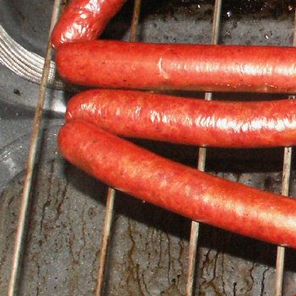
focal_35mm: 141
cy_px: 99
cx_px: 493
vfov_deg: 12.4
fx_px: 1364
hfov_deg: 11.7
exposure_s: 1/40
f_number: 2.8
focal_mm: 5.86
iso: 160
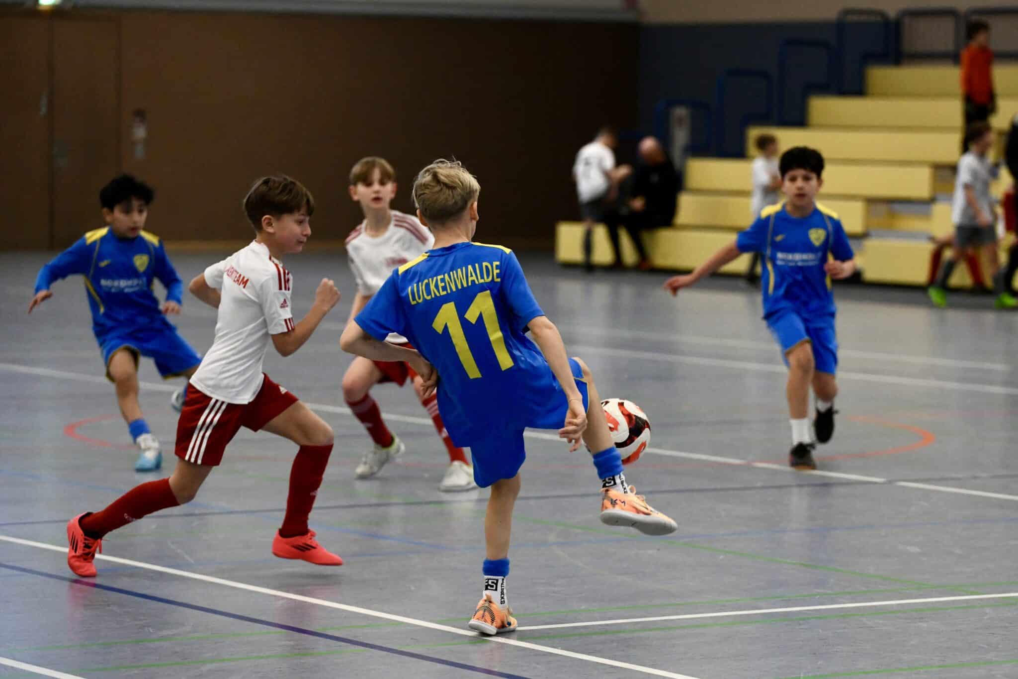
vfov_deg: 11.8
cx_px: 509
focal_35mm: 116
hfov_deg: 17.6
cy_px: 340
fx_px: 3280
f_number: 2.8
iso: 5000
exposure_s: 1/1250
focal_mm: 116
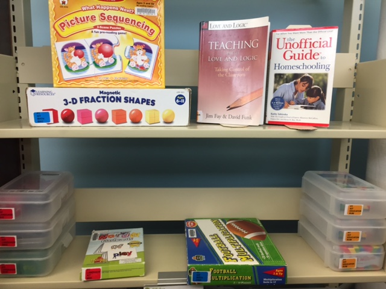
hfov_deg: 61.7
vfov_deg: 48.2
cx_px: 193
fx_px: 323
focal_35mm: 29
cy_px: 144
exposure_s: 1/30
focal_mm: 4.15
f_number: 2.2
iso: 64
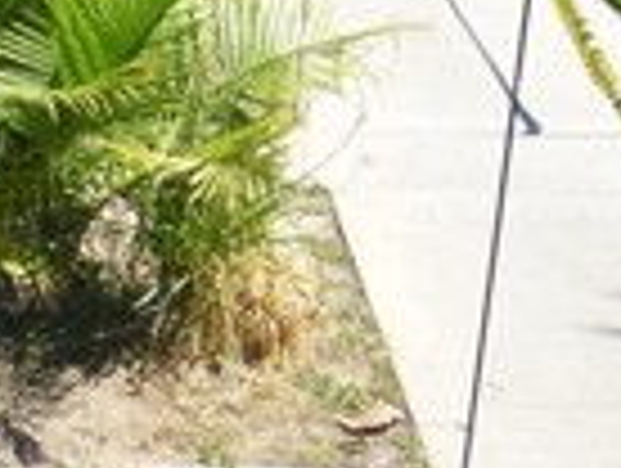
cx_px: 513
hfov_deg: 17.5
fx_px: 1995
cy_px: -356
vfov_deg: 12.3
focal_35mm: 111
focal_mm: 4.3
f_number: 4
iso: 100
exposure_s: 1/400
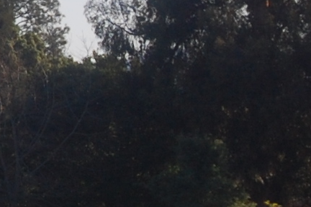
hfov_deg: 4.9
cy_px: -138
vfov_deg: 3.3
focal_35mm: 418
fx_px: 3607
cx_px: -264
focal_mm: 40
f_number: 8
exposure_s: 1/500
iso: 200
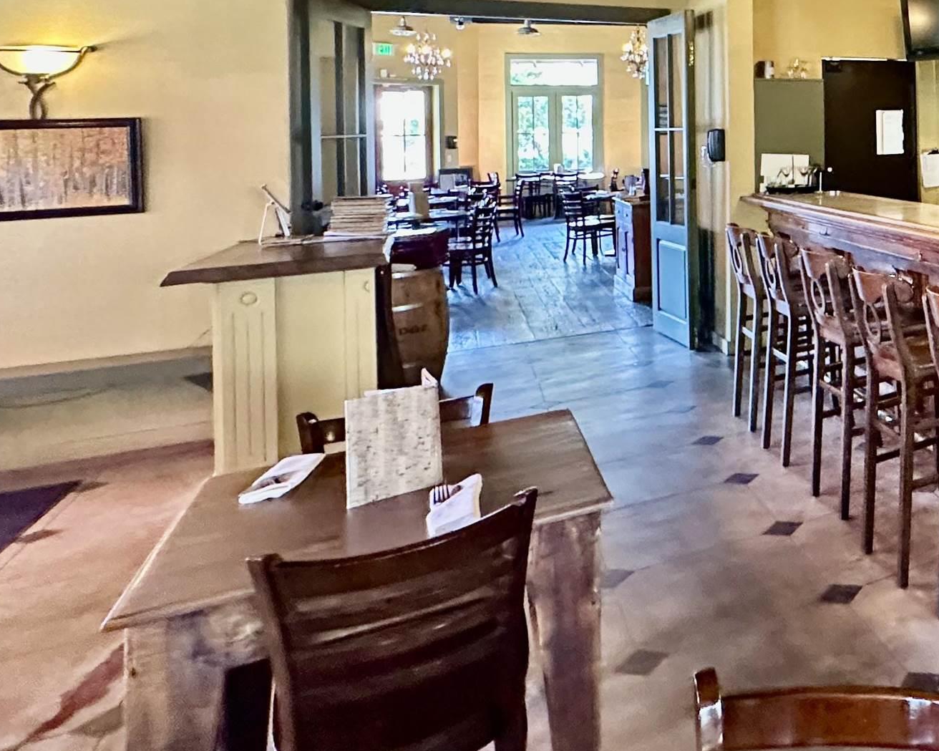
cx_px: 1069
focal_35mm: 32
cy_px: 113
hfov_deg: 41.9
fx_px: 889
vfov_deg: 42.9
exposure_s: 1/60
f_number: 2.2
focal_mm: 2.22
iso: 640
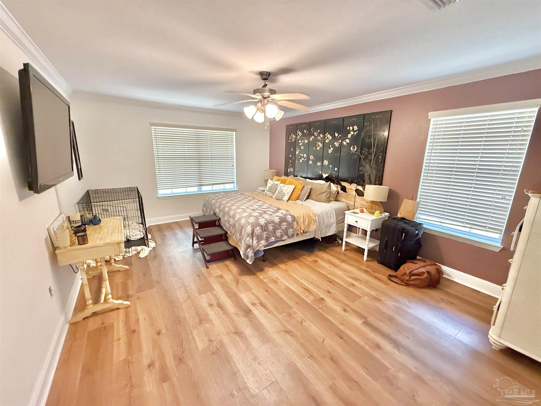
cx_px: 270
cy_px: 203
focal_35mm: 14
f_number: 2.2
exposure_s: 1/60
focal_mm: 2.22
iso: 640
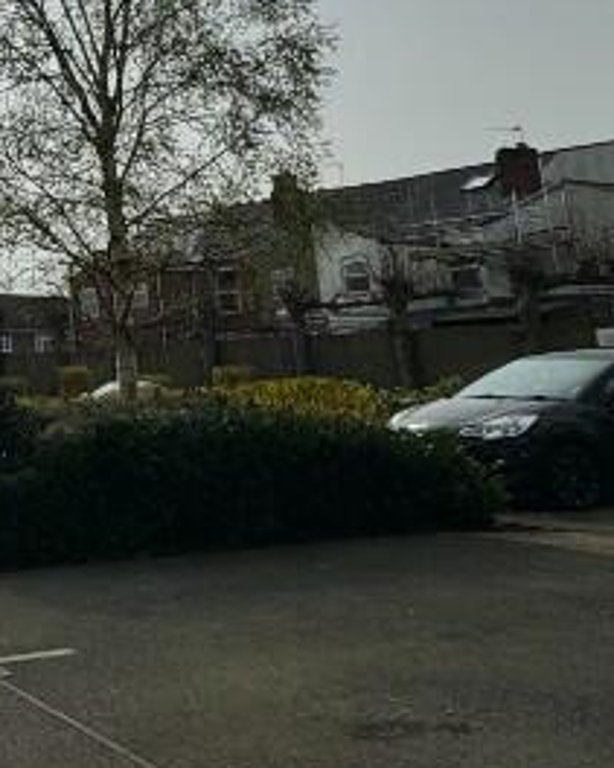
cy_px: 201
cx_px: -402
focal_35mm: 53
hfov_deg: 21.7
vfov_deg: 34.7
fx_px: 1205
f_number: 2.2
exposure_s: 1/7299
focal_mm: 2.22
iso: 40
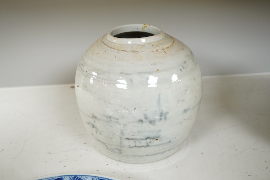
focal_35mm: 45
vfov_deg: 29.9
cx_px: 135
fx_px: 337
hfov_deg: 43.6
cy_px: 90
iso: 2500
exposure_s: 1/160
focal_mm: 30
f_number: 7.1
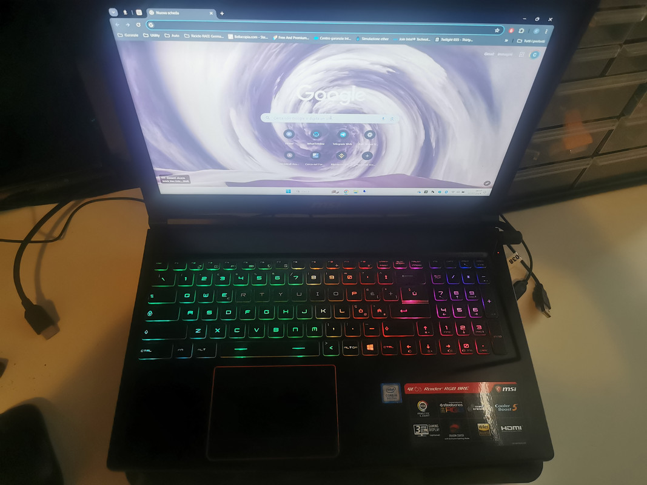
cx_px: 324
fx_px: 505
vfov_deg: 51.3
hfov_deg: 65.3
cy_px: 242
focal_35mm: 27
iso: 400
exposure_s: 1/120
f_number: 1.6
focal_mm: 5.56
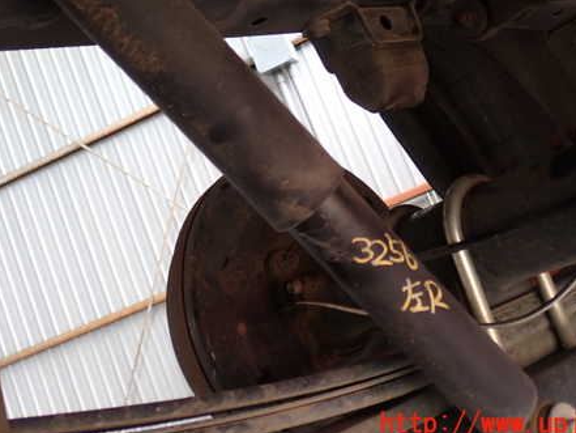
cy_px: 147
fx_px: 816
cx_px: 283
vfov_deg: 29.5
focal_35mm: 49
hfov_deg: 38.9
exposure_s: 1/50
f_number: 2.5
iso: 200
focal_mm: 6.37
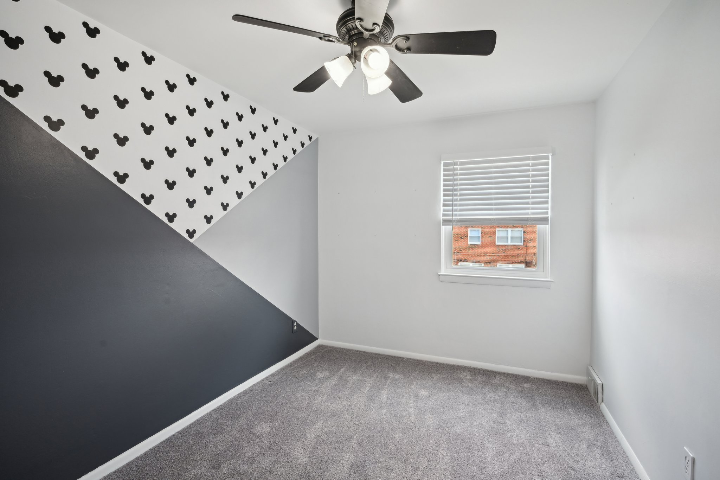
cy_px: 240
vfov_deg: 73.7
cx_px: 360
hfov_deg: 96.7
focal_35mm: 16
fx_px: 320
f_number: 8
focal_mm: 16
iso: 400
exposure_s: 1/13
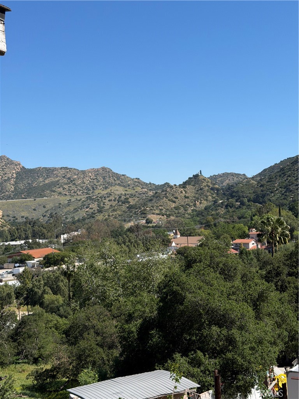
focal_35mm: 48
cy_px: 200
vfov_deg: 39.7
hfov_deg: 30.3
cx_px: 150
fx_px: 553
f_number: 1.78
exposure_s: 1/8772
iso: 80
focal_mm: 6.76
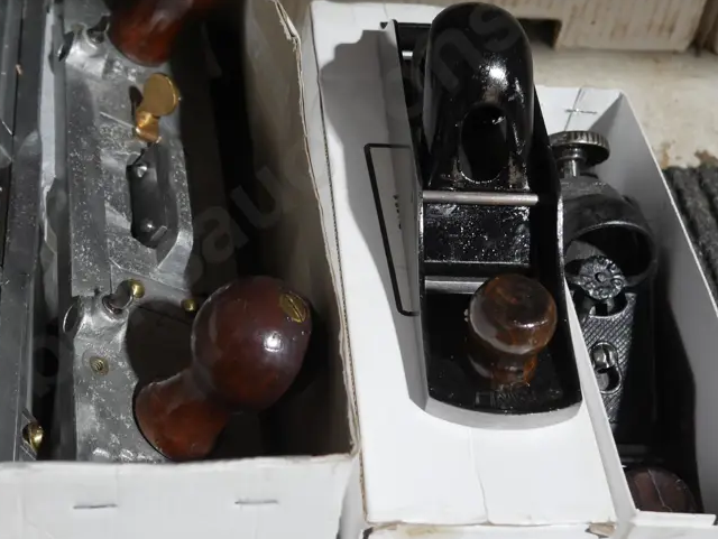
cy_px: 192
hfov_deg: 30.1
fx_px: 1328
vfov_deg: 22.9
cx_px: 270
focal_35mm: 64
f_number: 4.4
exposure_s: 1/60
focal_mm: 20
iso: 800
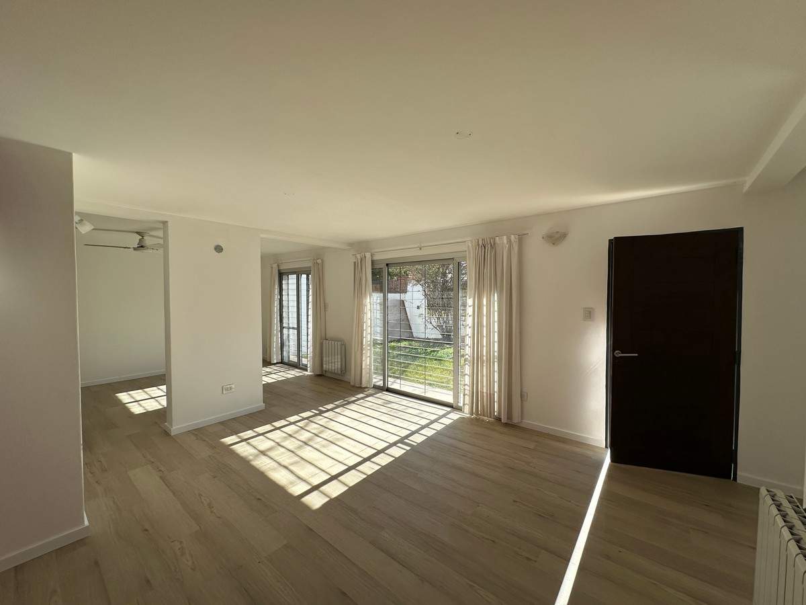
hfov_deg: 102.1
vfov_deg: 85.7
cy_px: 302
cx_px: 403
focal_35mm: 14
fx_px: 326
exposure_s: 1/682
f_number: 2.2
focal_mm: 2.22
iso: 40
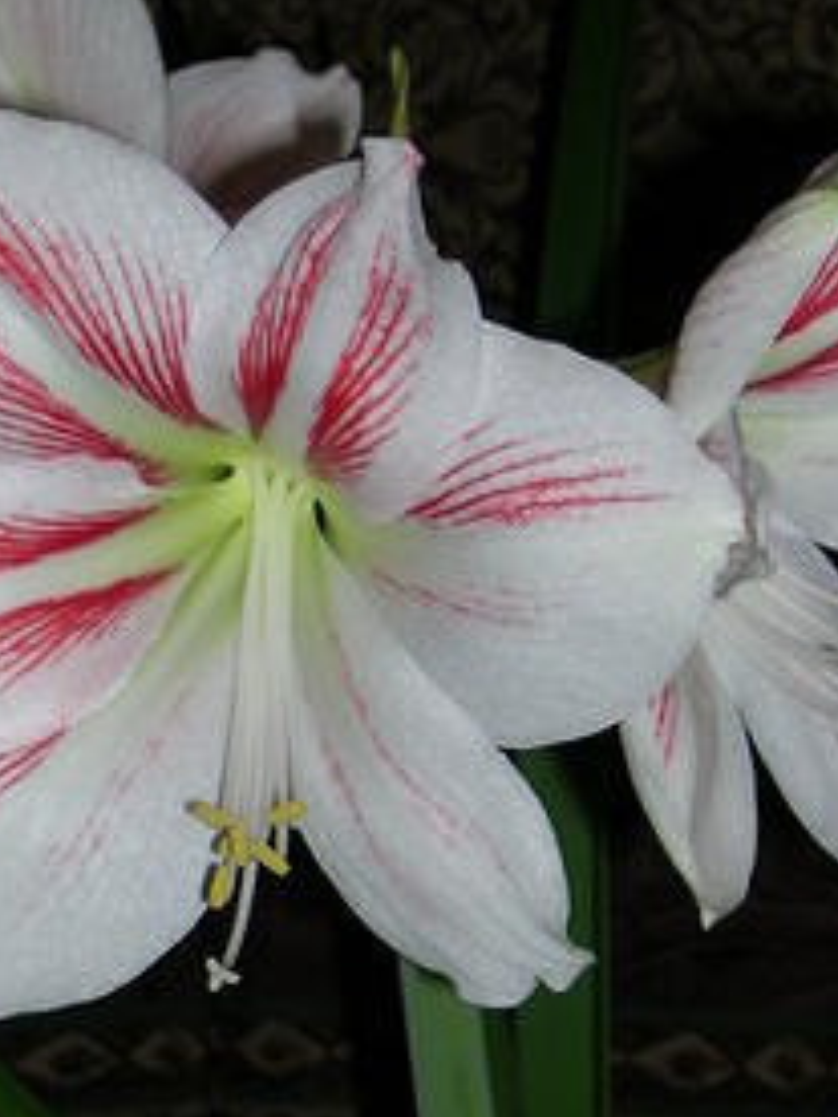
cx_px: 405
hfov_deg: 11.2
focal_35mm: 132
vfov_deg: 14.9
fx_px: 4261
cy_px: 801
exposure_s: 1/60.1
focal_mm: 11.8
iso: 50
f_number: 3.6
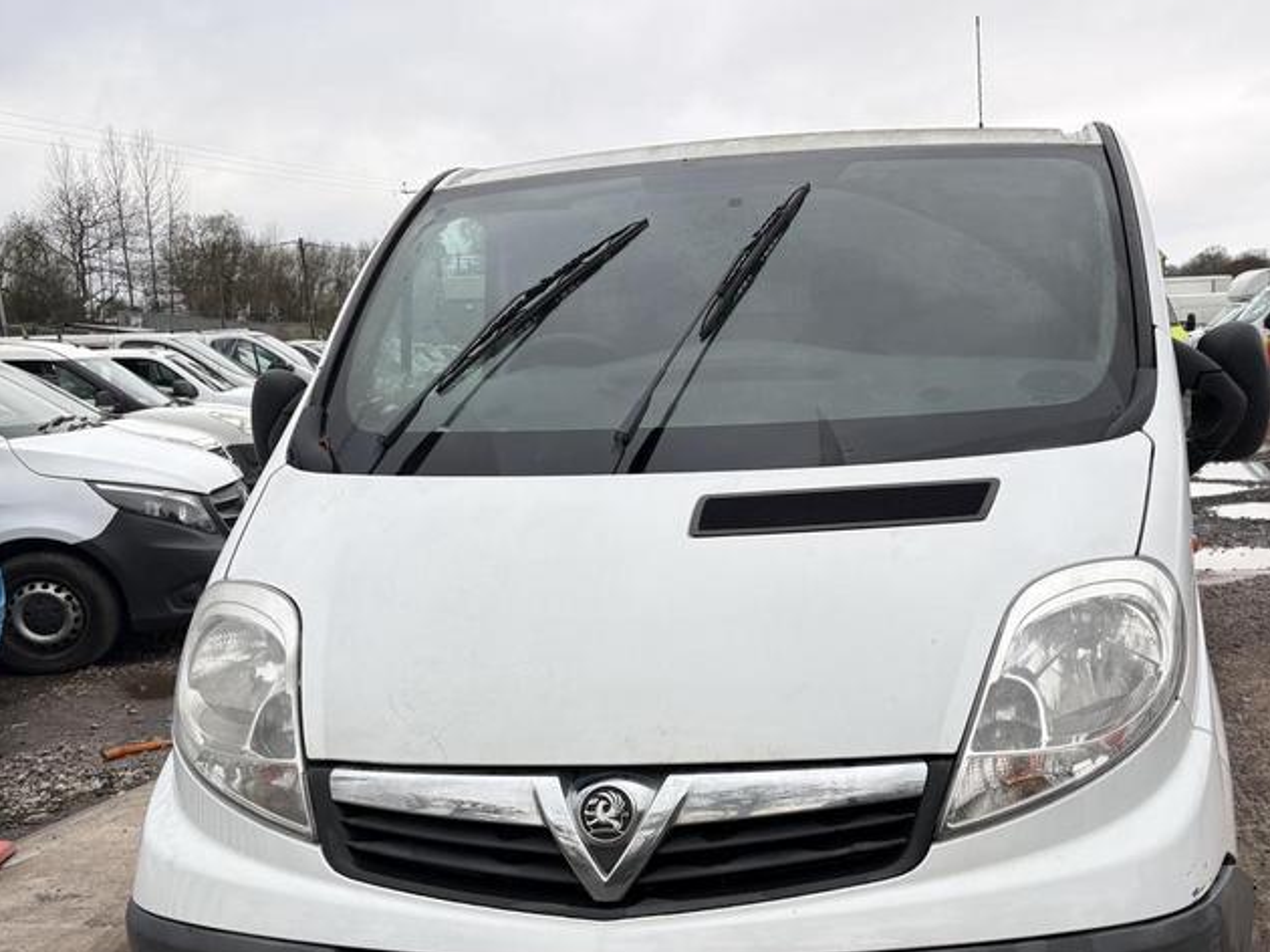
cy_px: 645
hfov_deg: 49.6
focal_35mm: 37
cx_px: 802
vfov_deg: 38.2
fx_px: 1357
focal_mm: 5.96
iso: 50
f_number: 1.6
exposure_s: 1/654
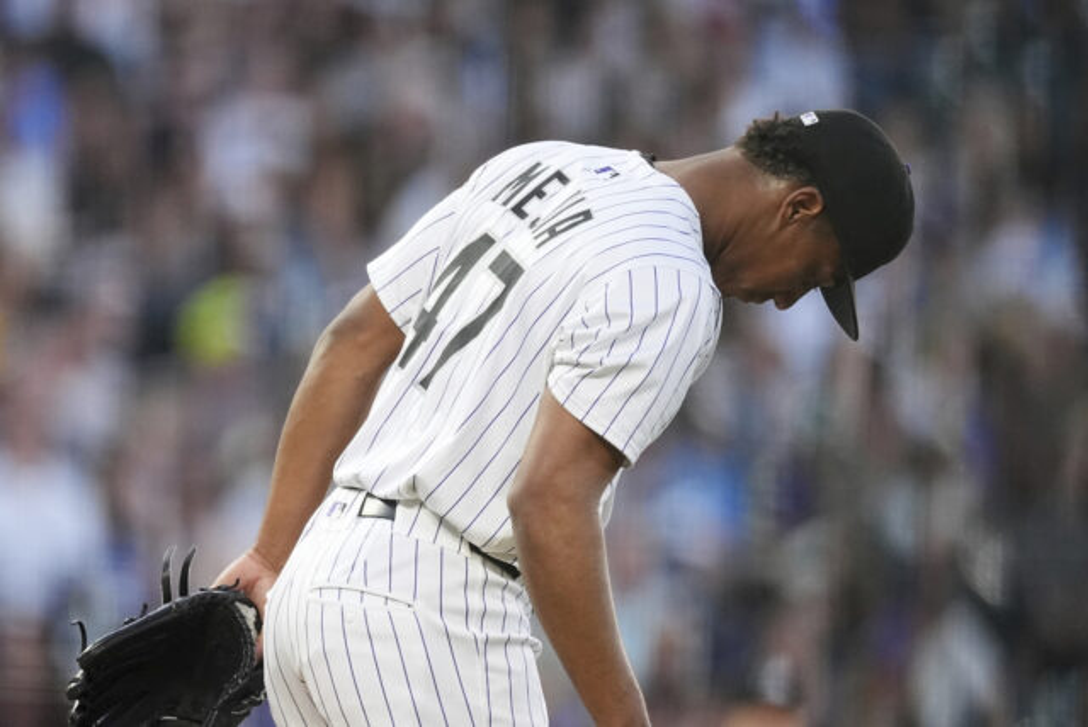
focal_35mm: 900
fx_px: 27224
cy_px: 364
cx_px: 544
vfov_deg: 1.5
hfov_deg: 2.3
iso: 3200
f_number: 4
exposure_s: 1/1250
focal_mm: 600
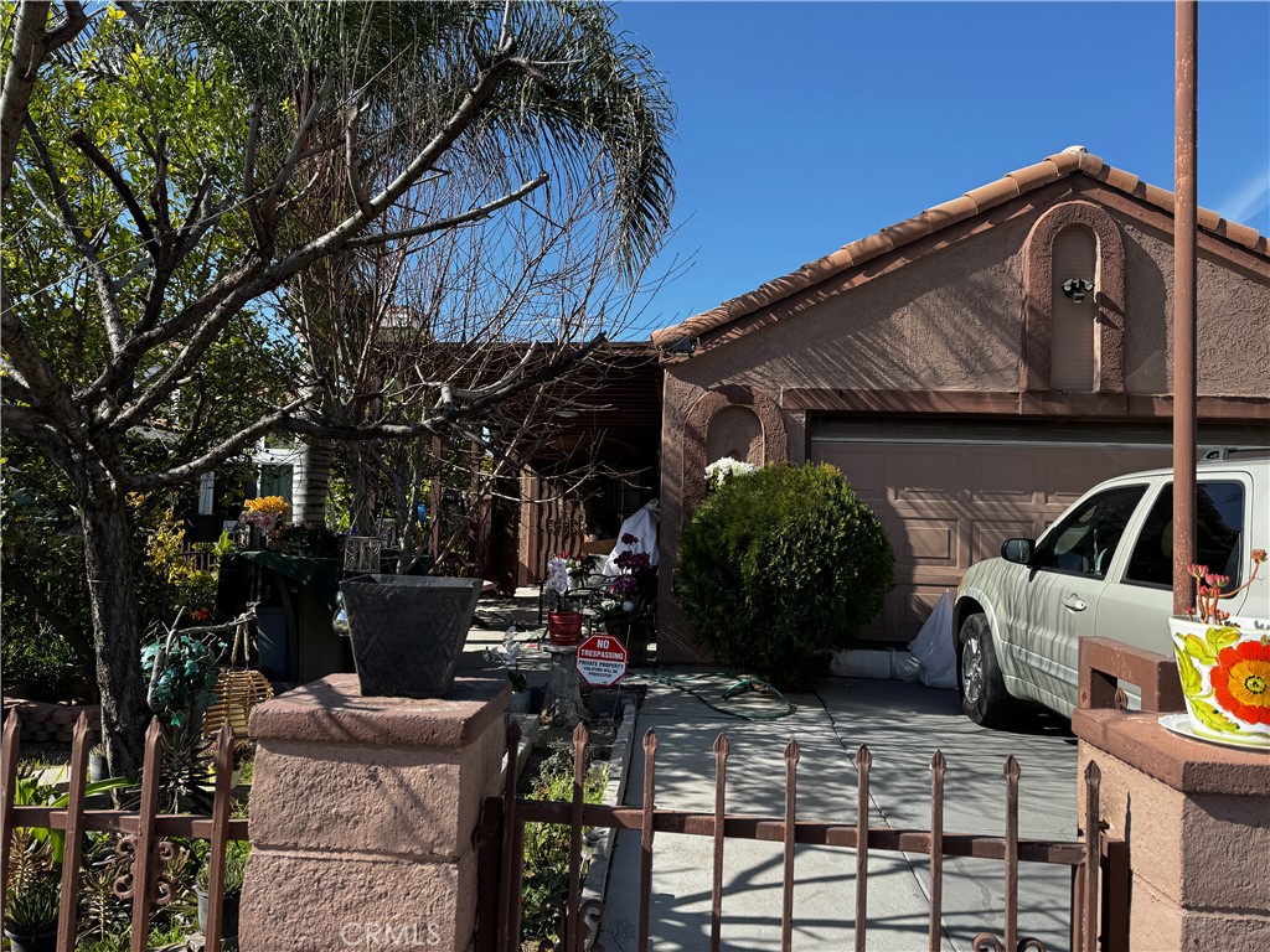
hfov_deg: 71.6
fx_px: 881
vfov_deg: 56.8
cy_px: 476
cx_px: 635
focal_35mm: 24
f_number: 1.78
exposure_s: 1/2252
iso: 80
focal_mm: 6.76
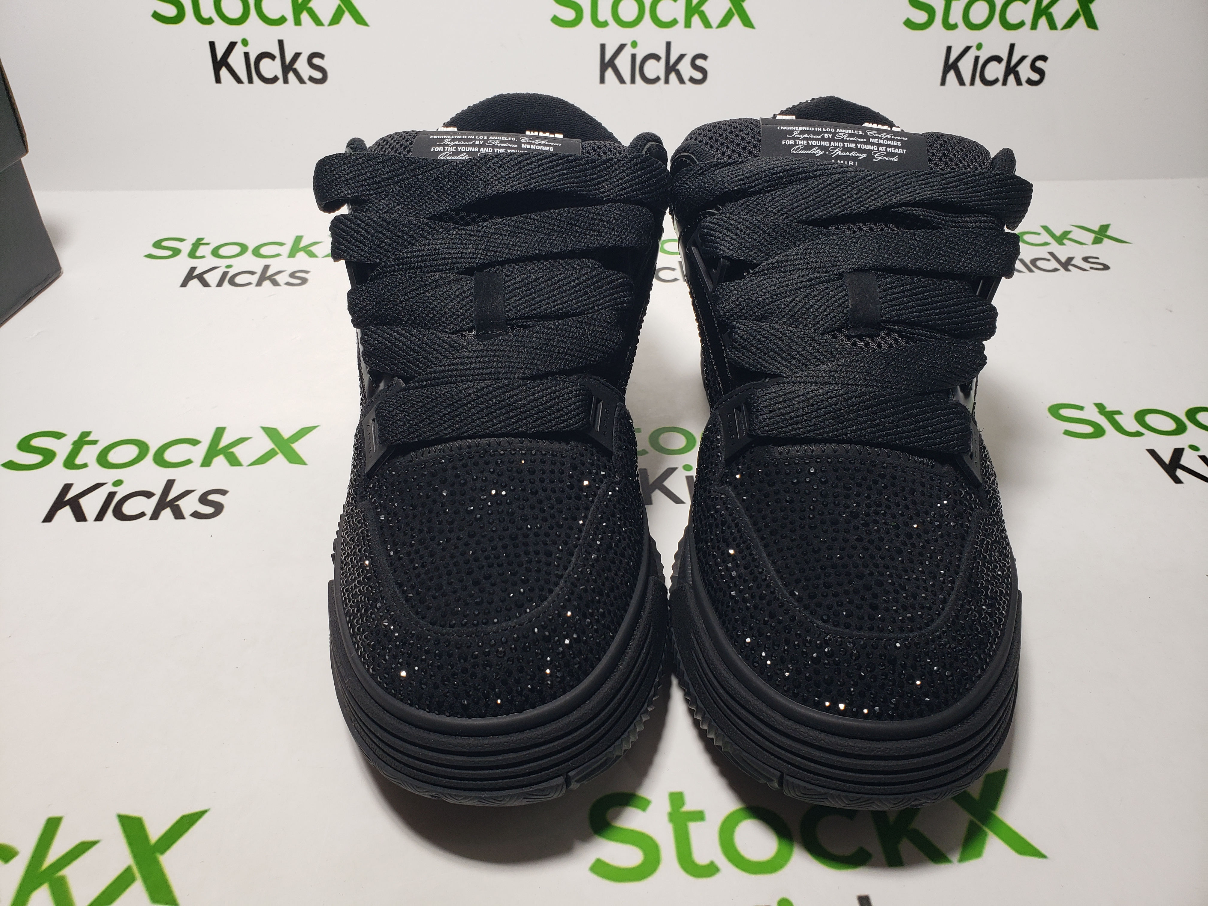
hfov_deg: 67.3
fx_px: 907
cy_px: 453
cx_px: 604
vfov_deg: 53.1
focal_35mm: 26
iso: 50
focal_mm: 4.3
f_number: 2.4
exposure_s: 1/168
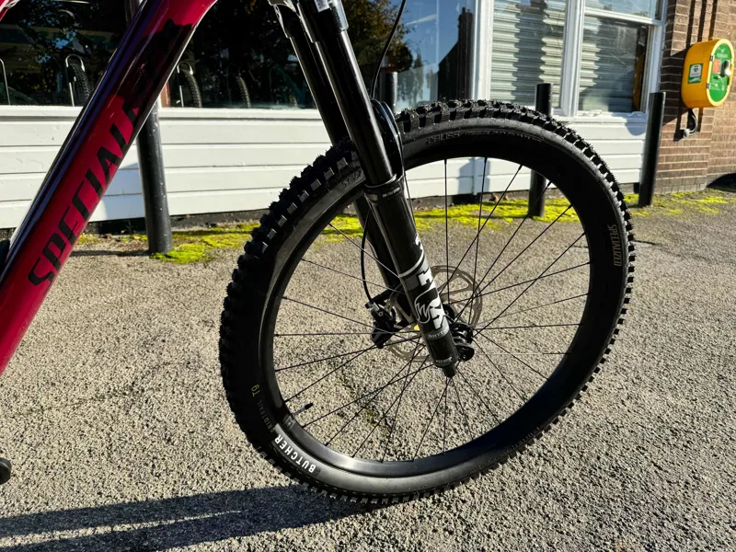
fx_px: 510
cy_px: 276
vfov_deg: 56.8
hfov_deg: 71.6
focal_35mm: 24
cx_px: 368
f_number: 1.78
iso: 80
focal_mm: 6.86
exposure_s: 1/1818
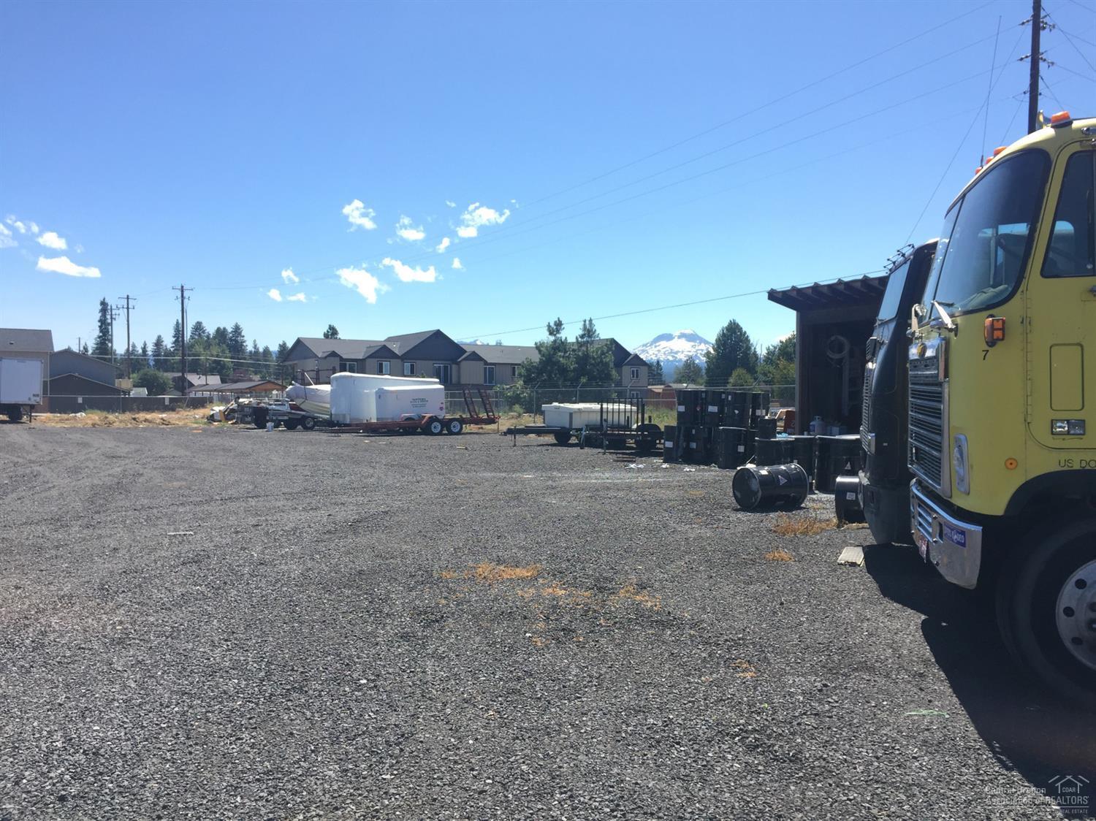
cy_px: 410
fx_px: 918
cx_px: 548
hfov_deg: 61.7
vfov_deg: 48.2
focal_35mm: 29
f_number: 2.2
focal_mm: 4.15
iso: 32
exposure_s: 1/1041
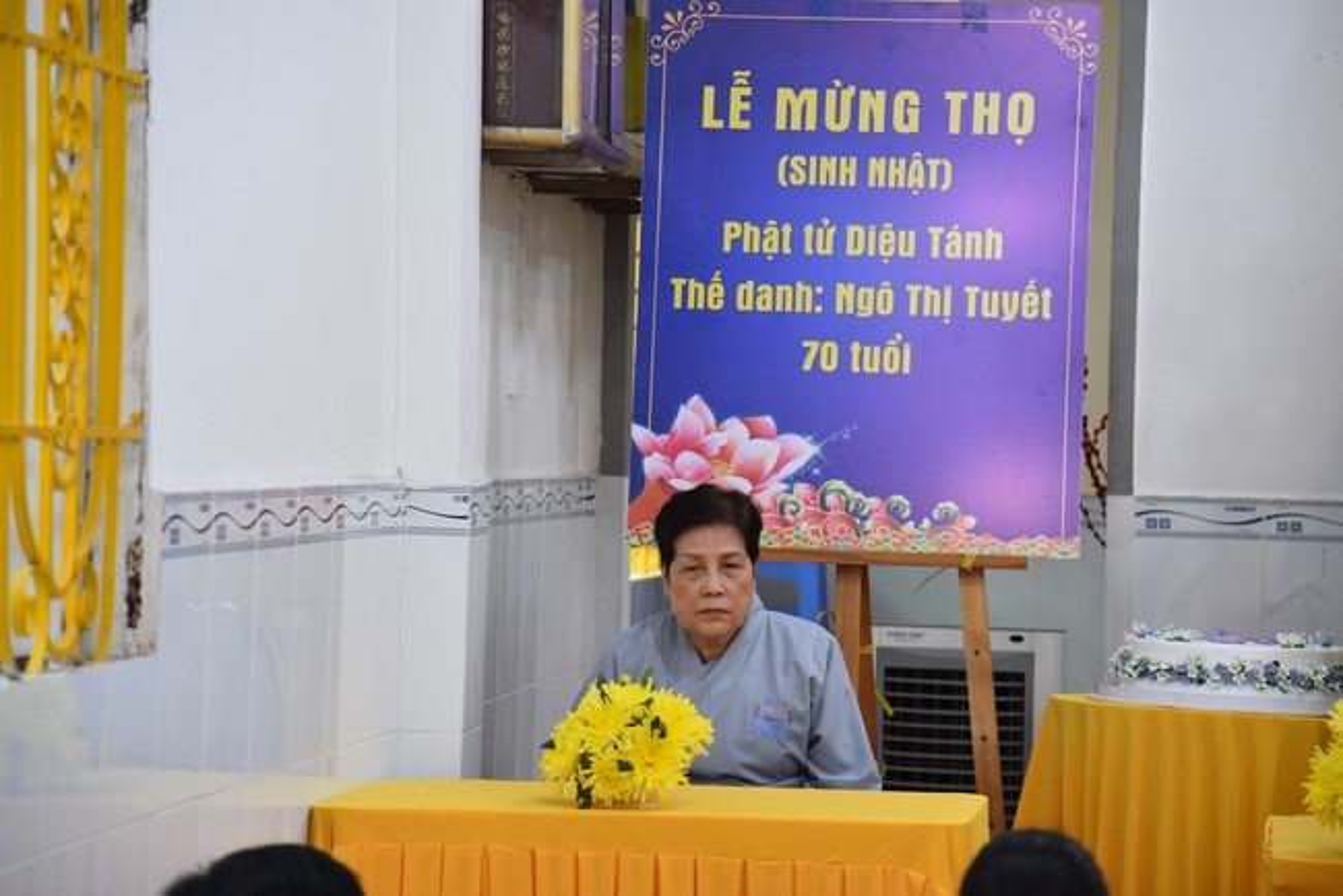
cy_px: 448
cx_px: 672
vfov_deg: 11.4
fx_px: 4478
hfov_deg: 17.1
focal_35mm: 120
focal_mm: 120
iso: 1000
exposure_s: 1/125
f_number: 4
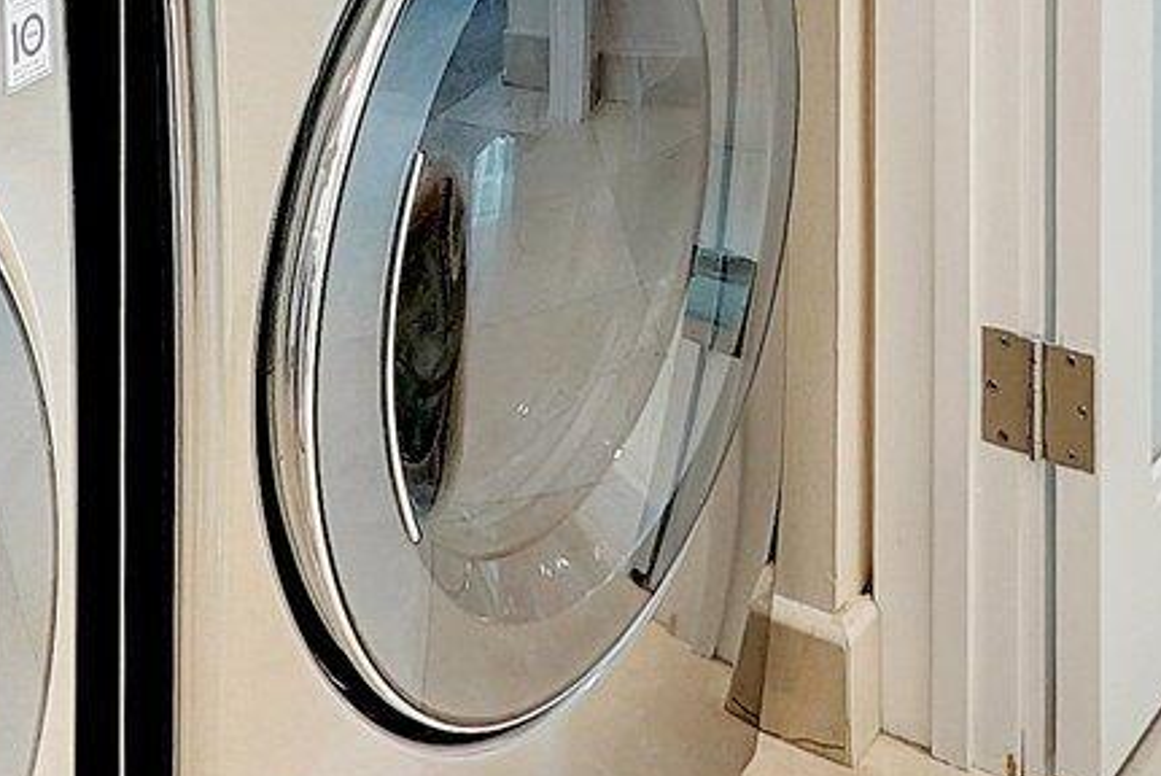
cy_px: -754
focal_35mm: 78
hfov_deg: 25.7
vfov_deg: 14.6
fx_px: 2529
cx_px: 399
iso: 640
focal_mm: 16.5
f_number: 13
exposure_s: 1/8
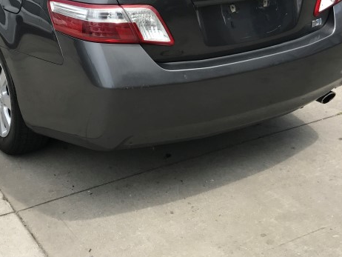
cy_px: 19
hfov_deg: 30.9
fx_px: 613
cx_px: 104
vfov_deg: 23.0
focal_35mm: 62
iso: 20
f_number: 1.8
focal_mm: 3.99
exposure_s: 1/1368
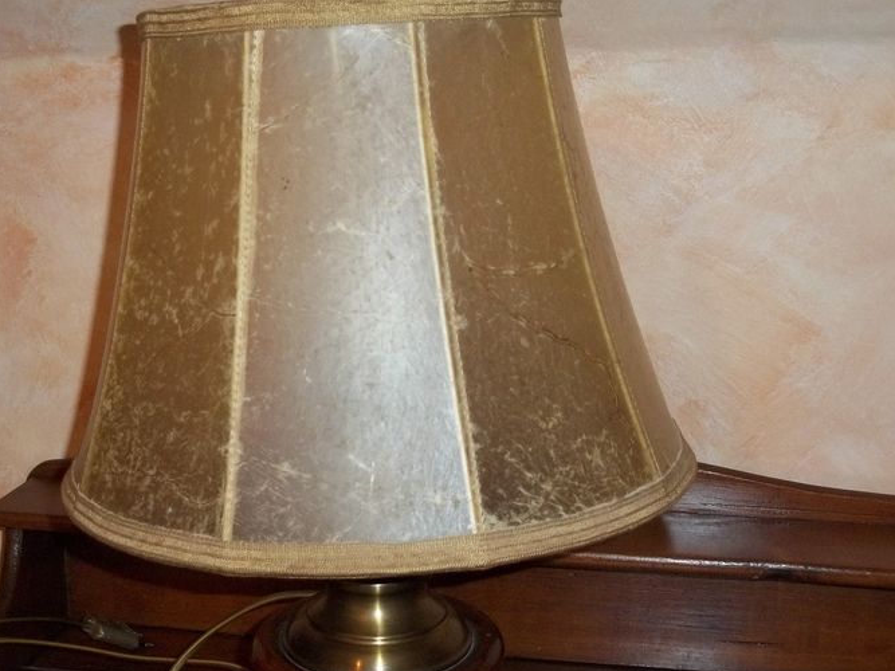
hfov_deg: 35.2
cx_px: 301
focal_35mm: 54
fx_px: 1396
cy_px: 373
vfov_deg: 27.0
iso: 160
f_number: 3.1
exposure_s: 1/30
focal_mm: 6.5
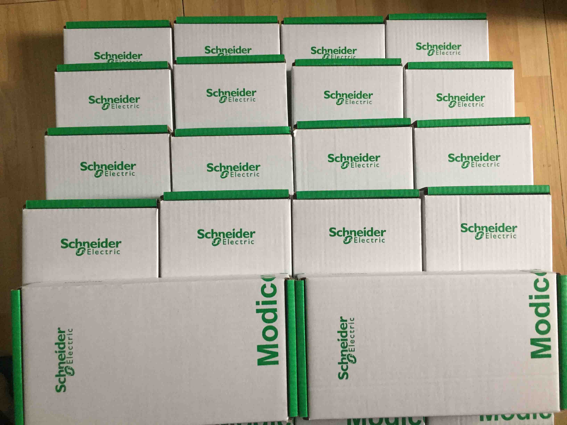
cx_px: 284
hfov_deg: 61.7
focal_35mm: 29
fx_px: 475
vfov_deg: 48.2
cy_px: 212
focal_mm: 4.15
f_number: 2.2
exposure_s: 1/33
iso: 160
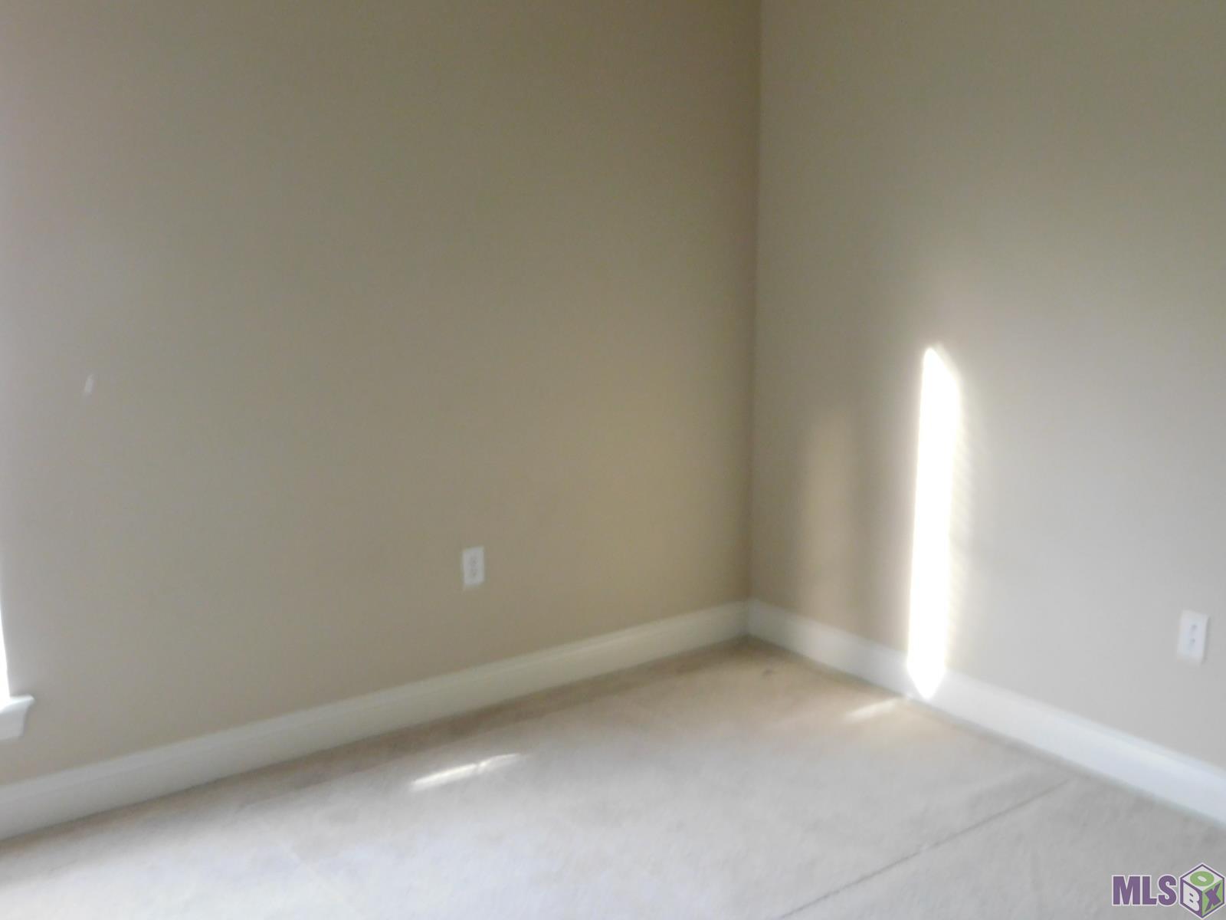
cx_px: 613
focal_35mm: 36
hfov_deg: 51.4
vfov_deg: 39.7
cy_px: 460
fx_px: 1275
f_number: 3.5
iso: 400
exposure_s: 1/20
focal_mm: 6.3
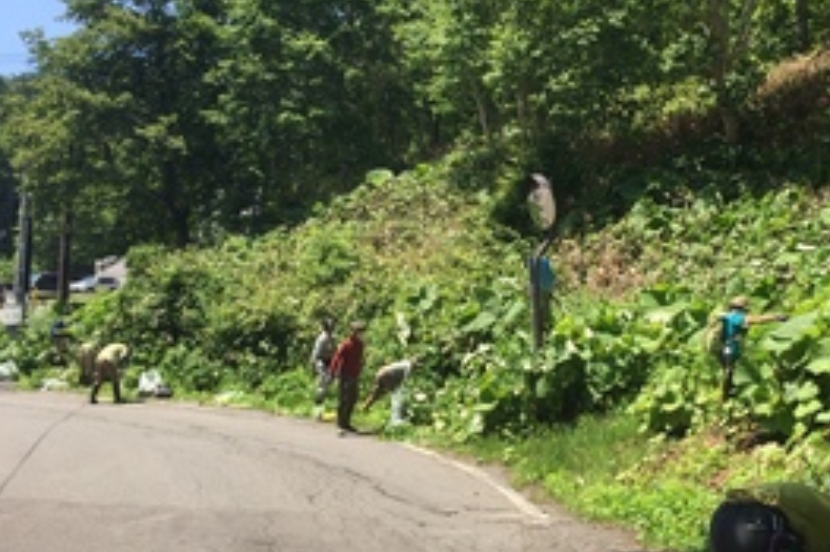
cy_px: 259
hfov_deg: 44.0
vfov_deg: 30.5
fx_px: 1014
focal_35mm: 44
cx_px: 537
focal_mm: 4.15
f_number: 2.2
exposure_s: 1/964
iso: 32
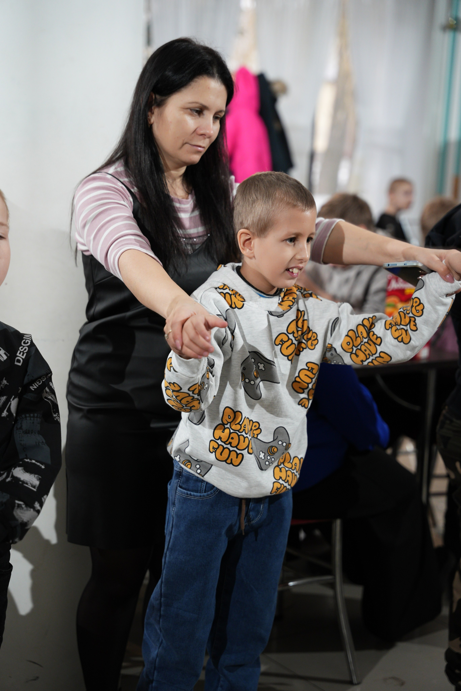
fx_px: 1264
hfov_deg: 20.7
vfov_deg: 30.6
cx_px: 230
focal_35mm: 66
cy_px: 346
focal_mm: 65.8
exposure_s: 1/160
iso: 1250
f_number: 2.8
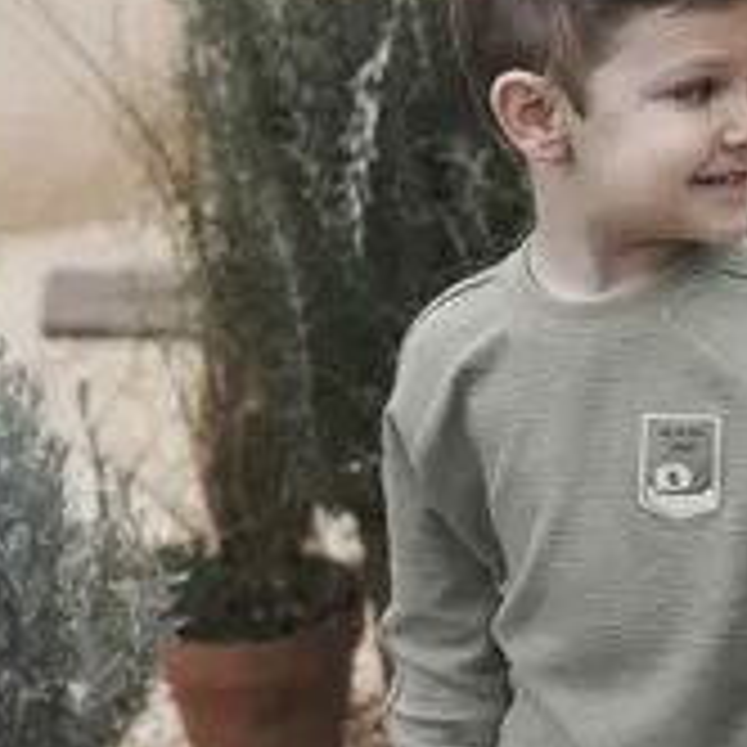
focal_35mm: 138
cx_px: 729
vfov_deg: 12.6
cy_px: 436
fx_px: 3369
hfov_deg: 12.5
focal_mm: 70
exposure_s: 1/200
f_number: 5
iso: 320
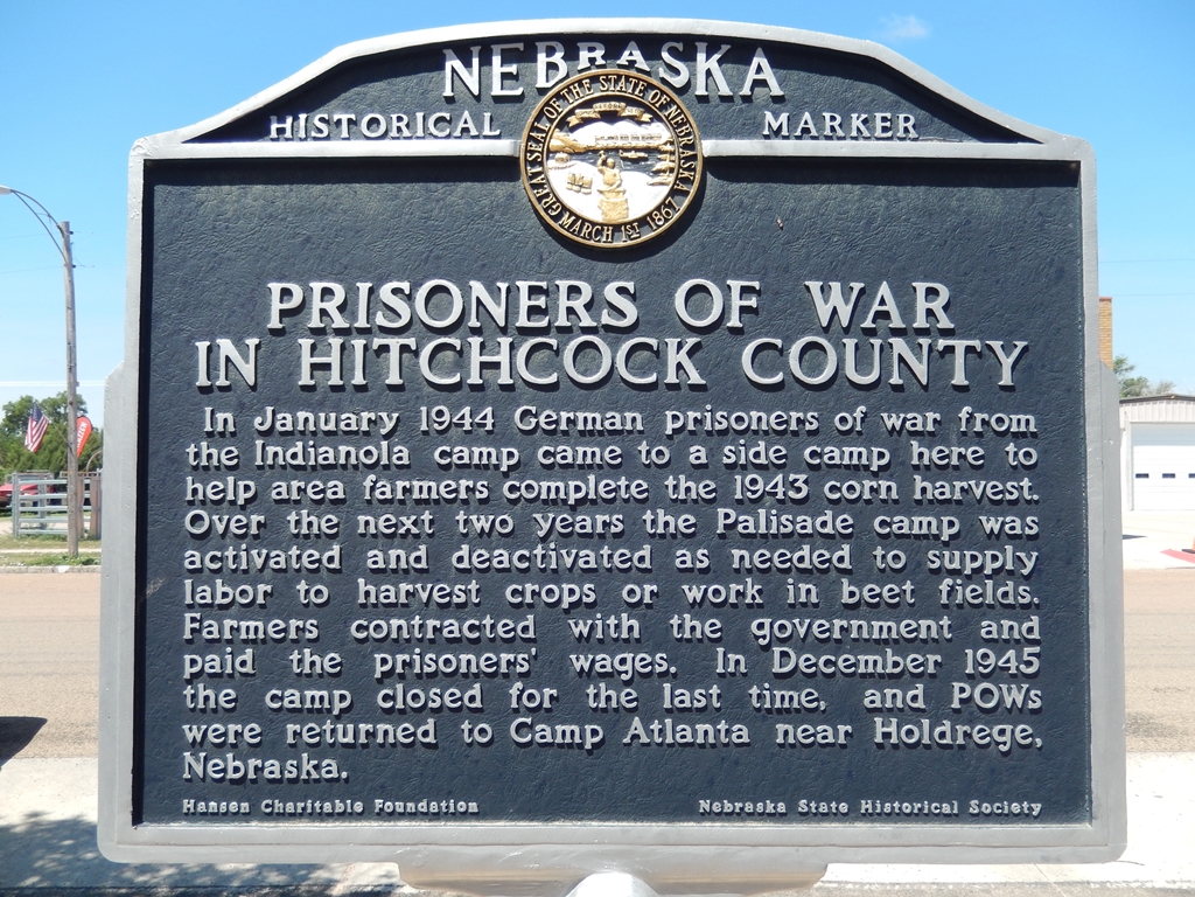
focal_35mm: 32
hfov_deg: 56.8
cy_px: 448
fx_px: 1105
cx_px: 598
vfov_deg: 44.2
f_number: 3.8
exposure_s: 1/640
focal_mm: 5.7
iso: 125
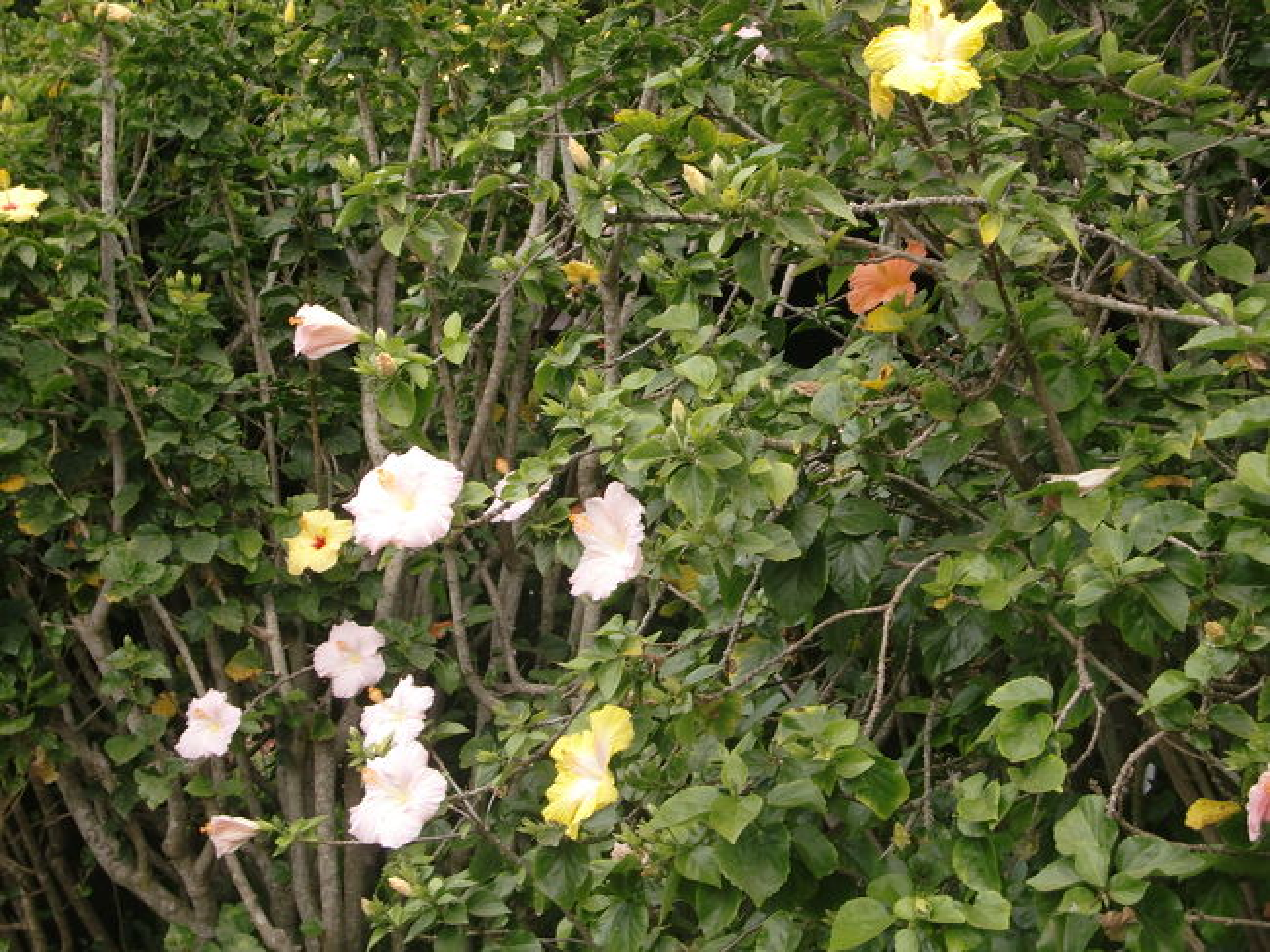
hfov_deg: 29.4
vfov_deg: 22.2
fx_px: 2421
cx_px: 635
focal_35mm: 66
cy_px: 476
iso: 64
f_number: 4.1
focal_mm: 11.7
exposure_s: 1/80
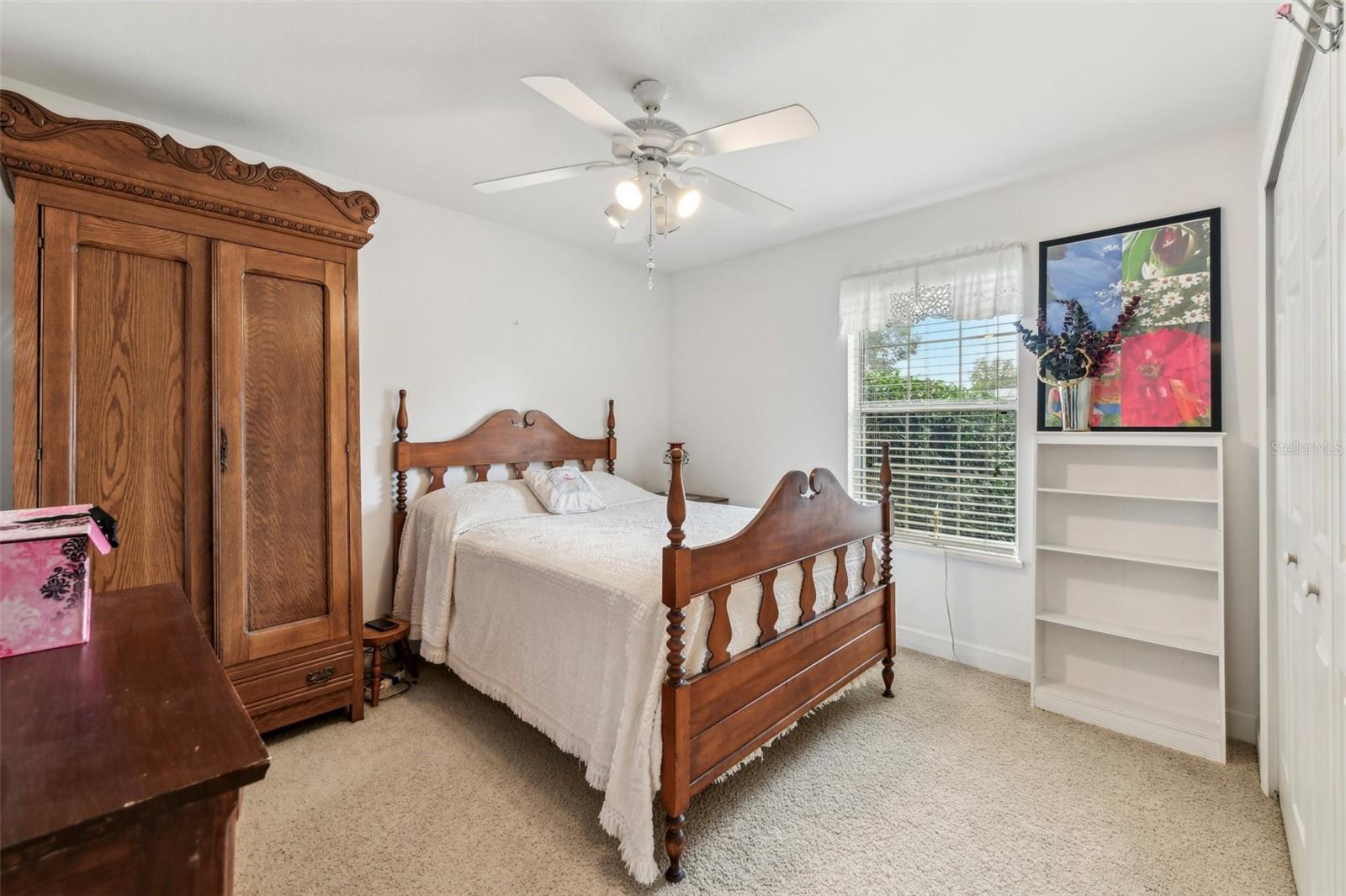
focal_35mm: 14
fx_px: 523
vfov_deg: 81.2
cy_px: 448
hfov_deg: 104.3
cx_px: 673
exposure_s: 1/6
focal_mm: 14
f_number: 8
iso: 400
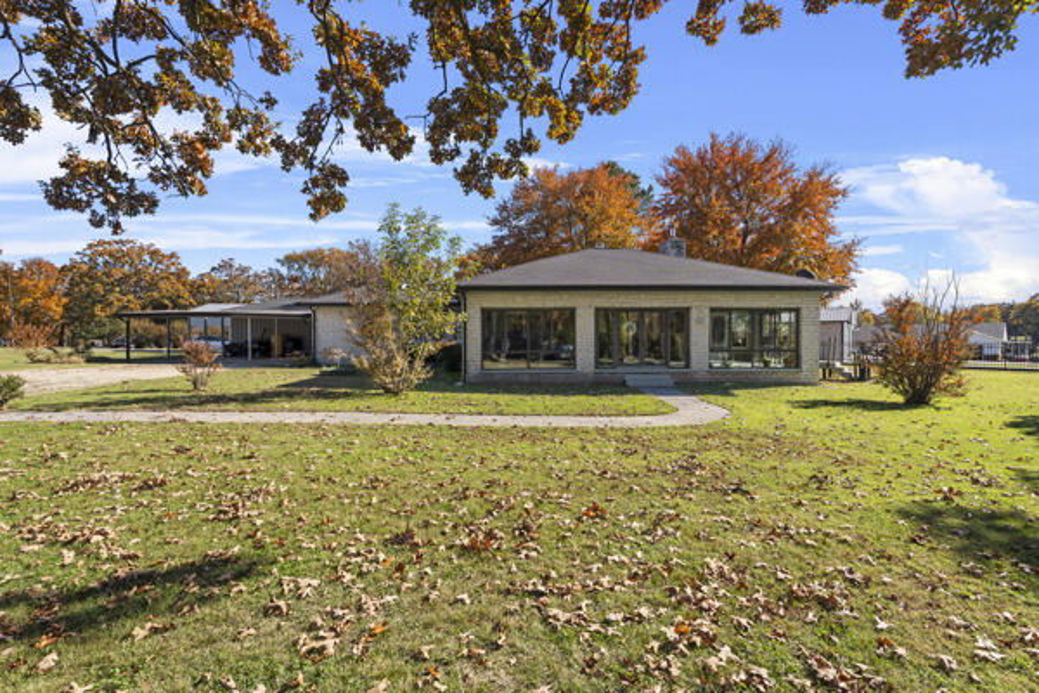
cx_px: 520
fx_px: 462
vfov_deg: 73.7
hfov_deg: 96.7
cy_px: 346
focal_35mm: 16
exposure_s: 1/60
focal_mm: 16
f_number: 10
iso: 200
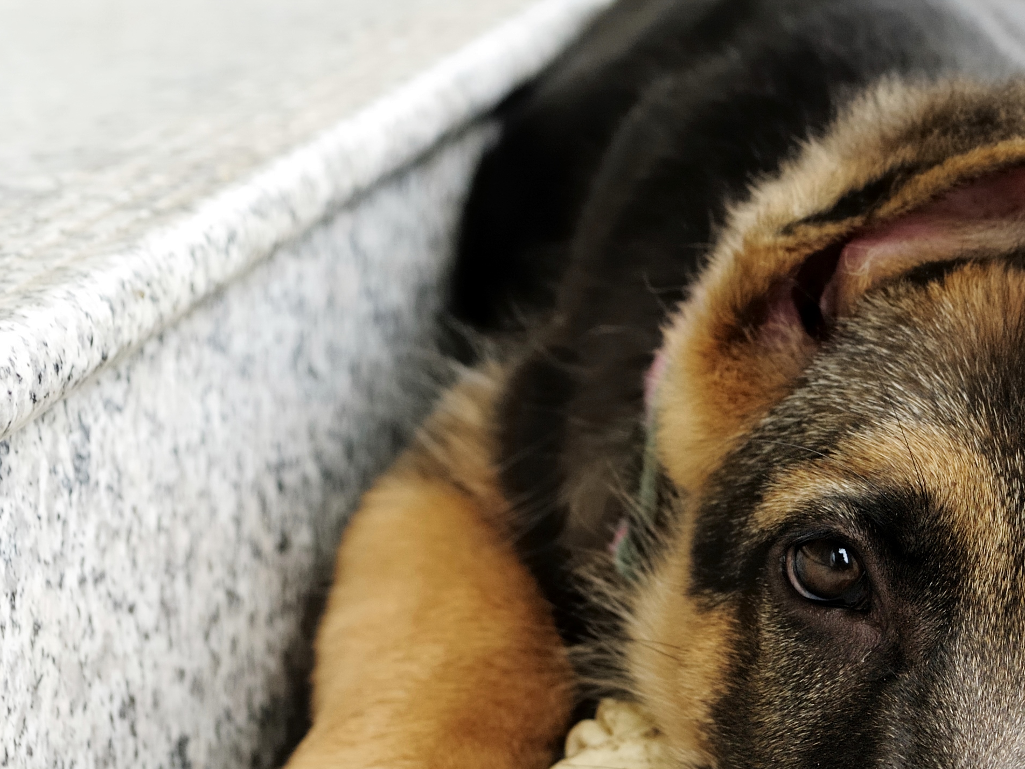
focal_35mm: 141
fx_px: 4176
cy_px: 572
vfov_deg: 10.5
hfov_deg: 13.9
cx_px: 874
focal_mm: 48
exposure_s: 1/90
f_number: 5.6
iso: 200
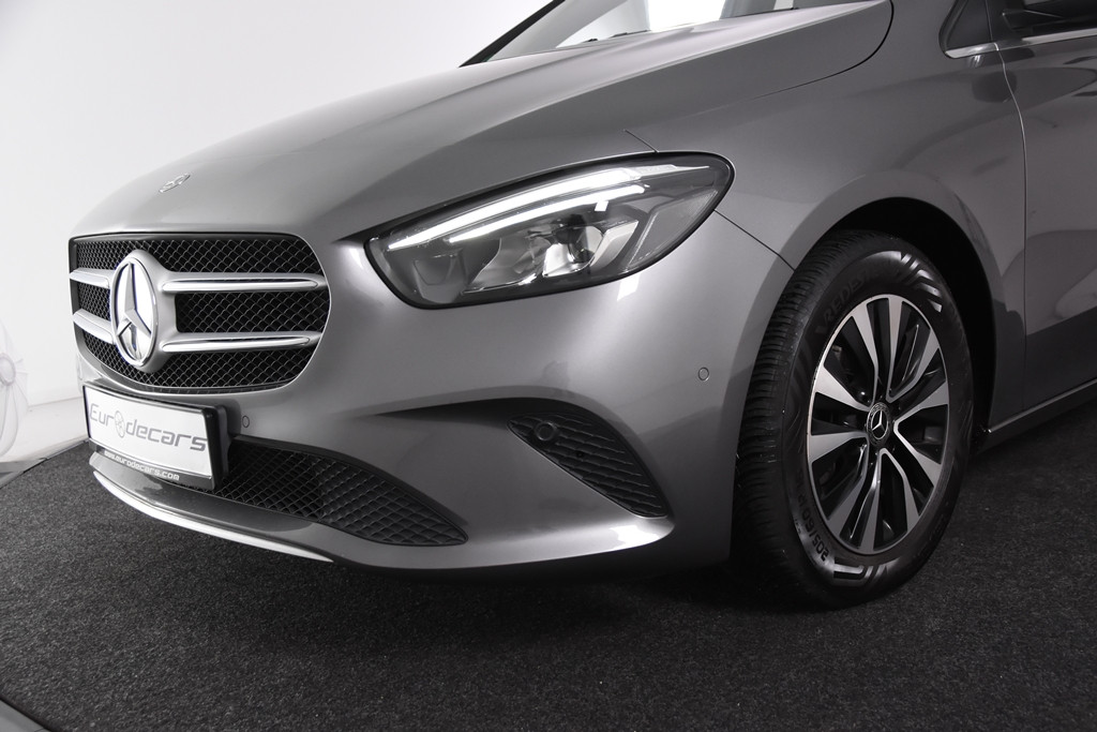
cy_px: 366
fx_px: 1189
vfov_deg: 34.2
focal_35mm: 39
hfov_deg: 49.5
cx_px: 548
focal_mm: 26
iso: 1600
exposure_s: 1/80
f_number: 4.5
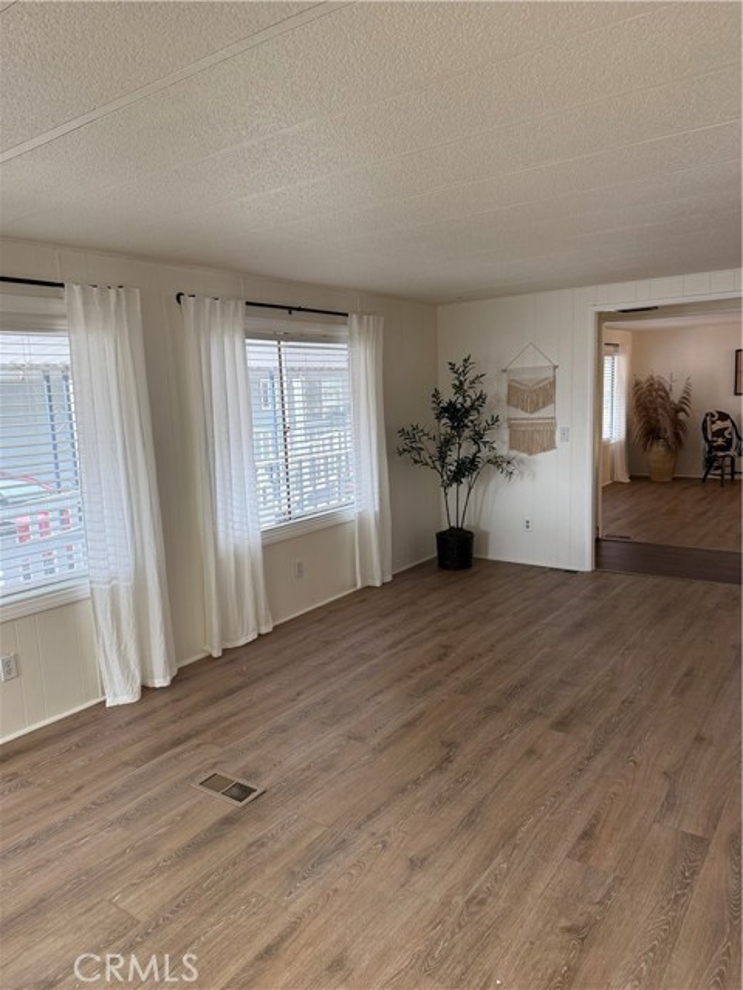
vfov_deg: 71.6
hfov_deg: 56.8
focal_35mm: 24
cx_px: 372
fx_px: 687
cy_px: 495
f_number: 1.78
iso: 160
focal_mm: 6.76
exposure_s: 1/60
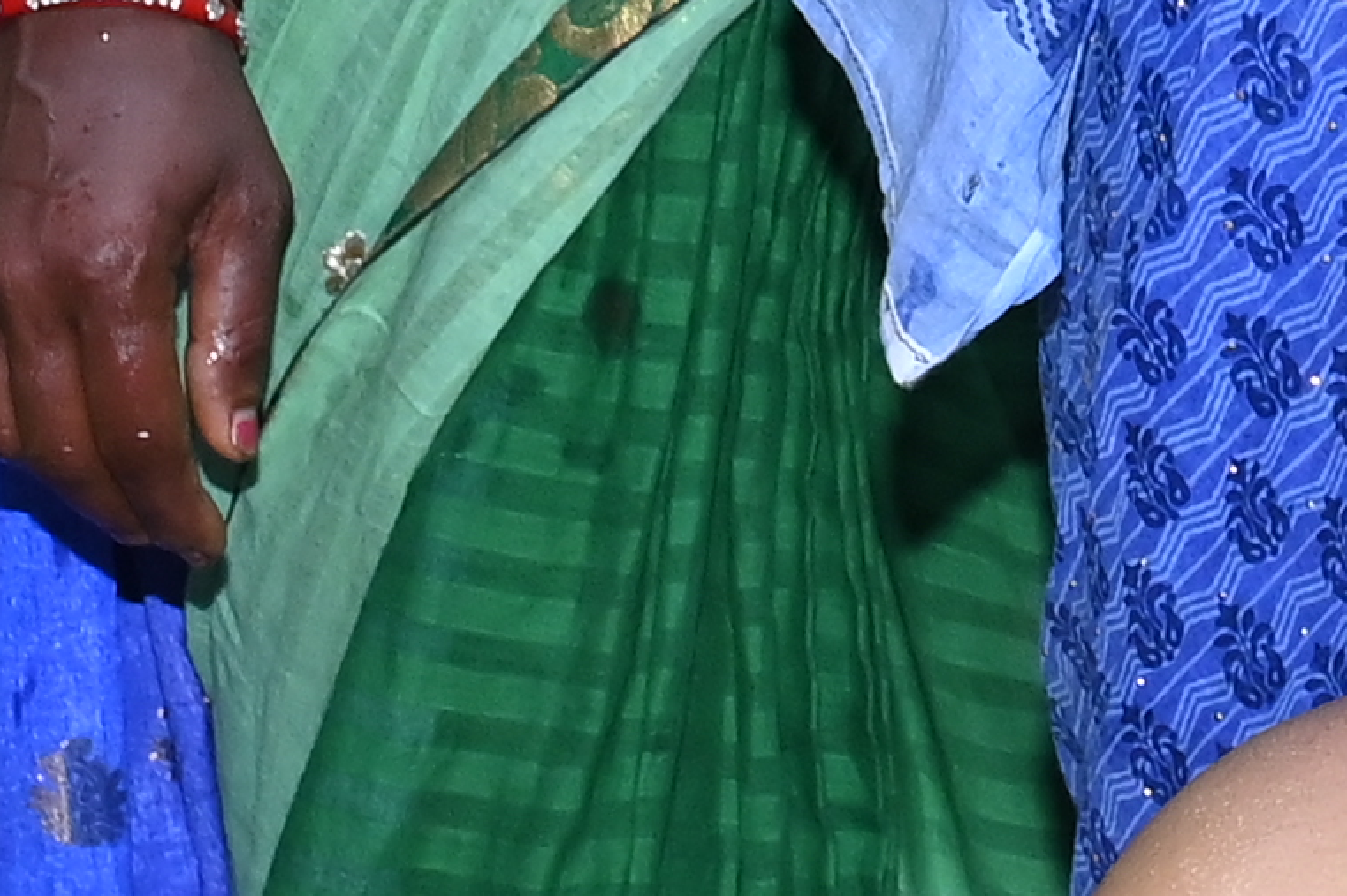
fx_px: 8899
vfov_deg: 5.7
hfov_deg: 8.5
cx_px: 2059
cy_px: -615
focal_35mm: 238
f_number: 7.1
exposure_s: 1/100
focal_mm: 30
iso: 1250
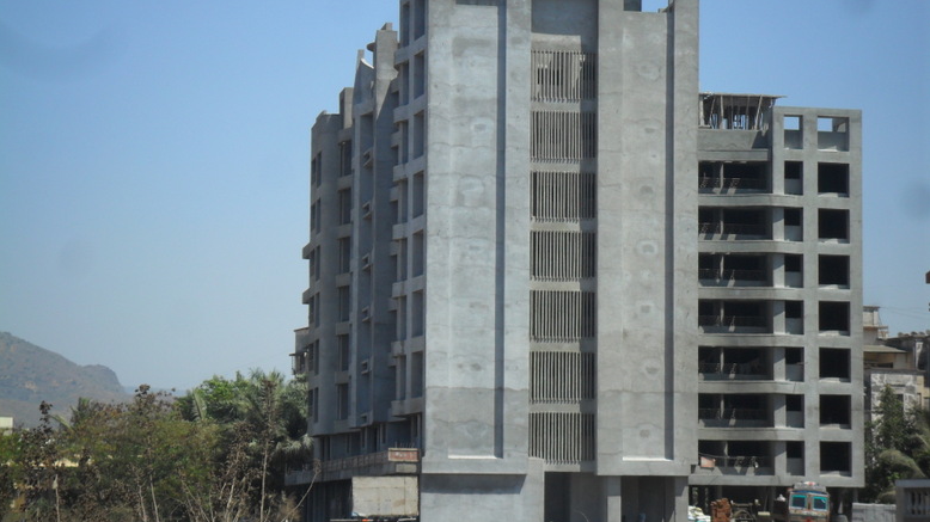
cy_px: 262
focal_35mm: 118
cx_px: 465
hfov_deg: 18.2
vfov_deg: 10.3
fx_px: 2909
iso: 100
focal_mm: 19.6
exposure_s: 1/750
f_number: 5
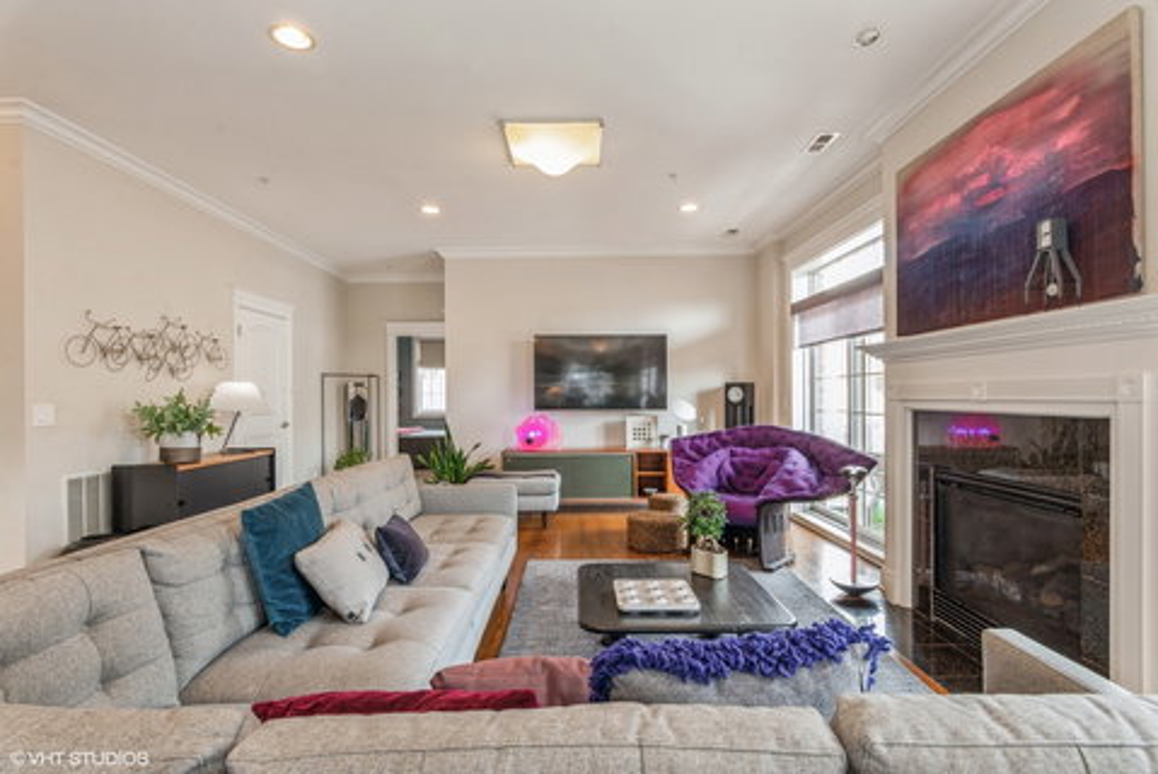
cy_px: 387
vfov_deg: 70.5
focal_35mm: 17
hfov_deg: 93.2
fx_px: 547
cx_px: 579
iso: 200
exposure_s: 1/5
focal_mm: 17
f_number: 8
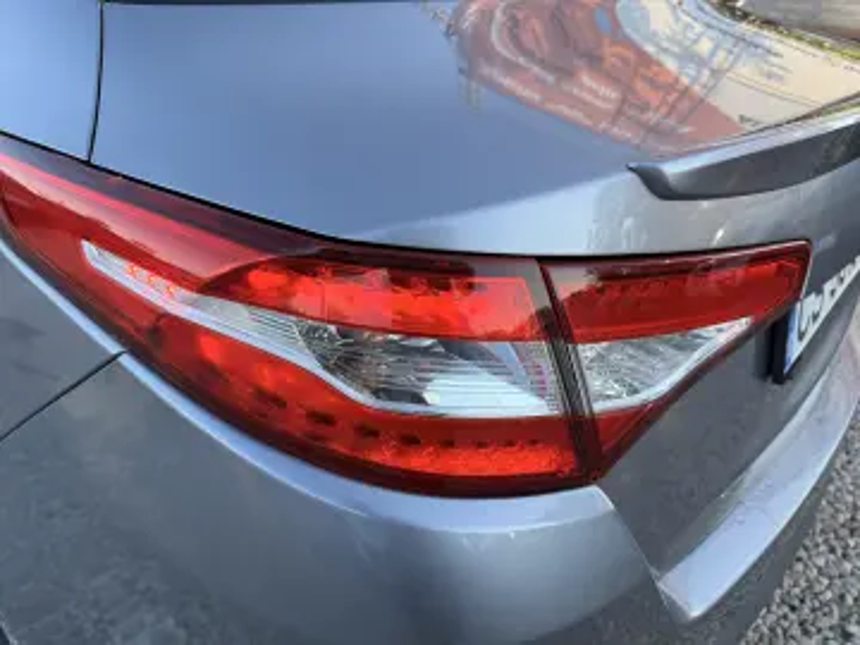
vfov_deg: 56.8
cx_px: 430
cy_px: 322
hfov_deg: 71.6
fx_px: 596
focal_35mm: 24
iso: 80
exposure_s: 1/643
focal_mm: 6.76
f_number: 1.78
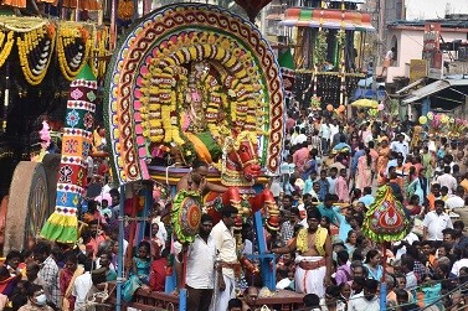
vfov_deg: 7.2
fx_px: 2482
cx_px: 201
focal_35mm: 191
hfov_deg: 10.8
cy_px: 92
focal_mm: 80
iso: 200
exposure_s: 1/125
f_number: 18
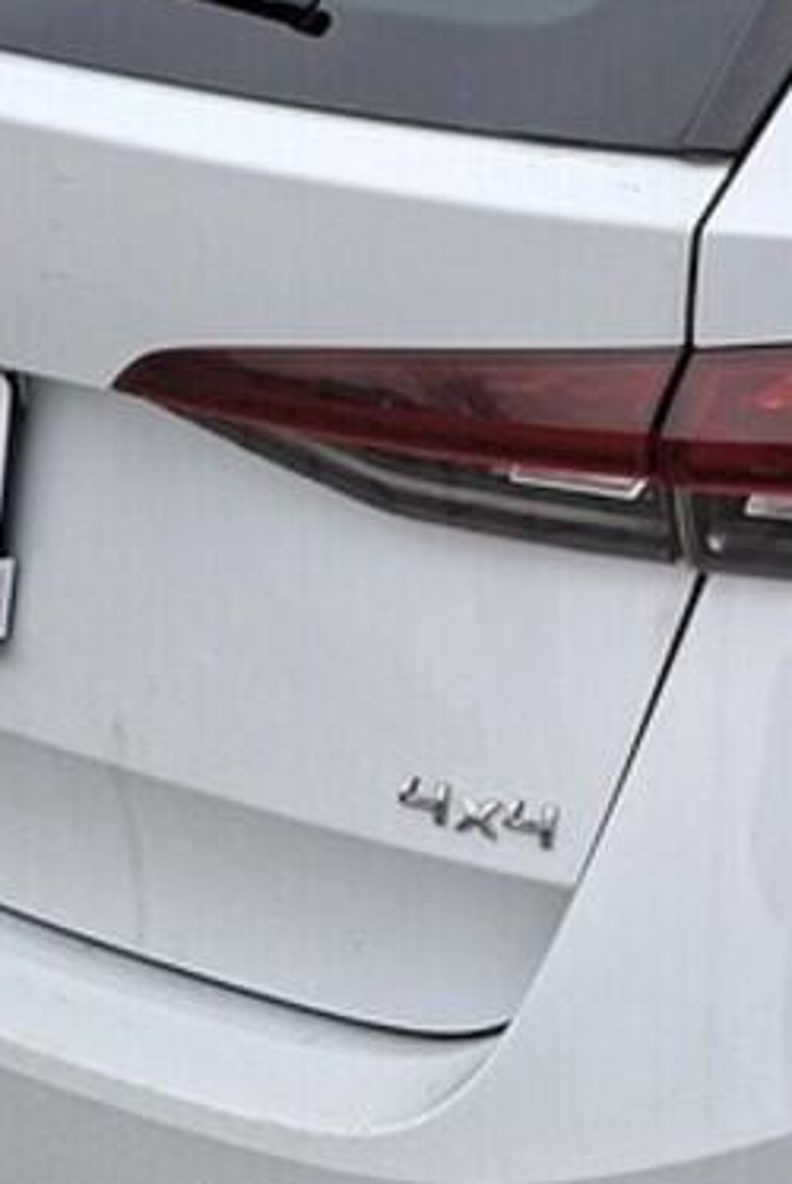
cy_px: 358
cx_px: 827
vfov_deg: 22.0
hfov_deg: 14.6
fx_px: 3030
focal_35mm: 92
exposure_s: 1/100
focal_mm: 5.54
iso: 50
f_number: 1.8
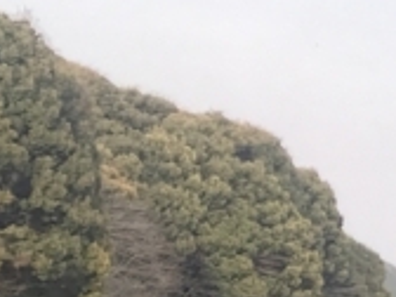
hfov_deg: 9.9
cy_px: 120
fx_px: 1956
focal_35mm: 171
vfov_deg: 8.7
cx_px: 992
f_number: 1.8
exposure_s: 1/323
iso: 20
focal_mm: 3.99
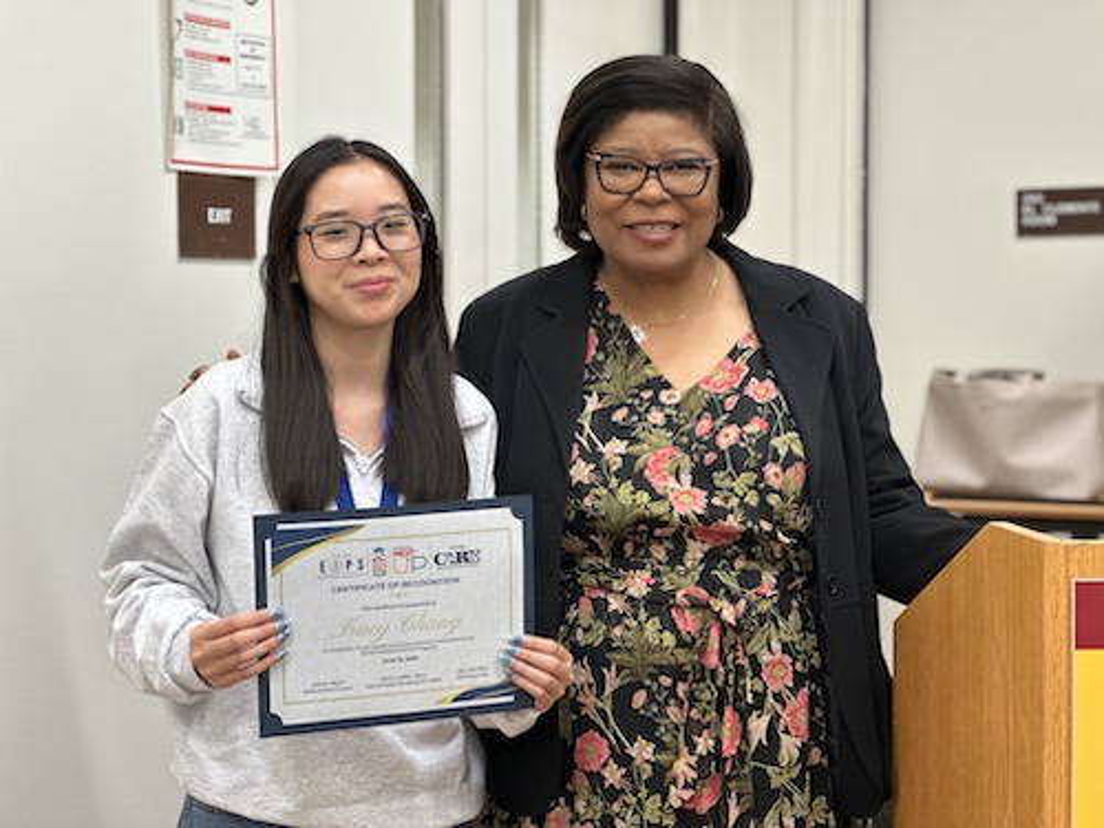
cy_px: 414
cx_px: 552
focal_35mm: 77
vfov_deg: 19.1
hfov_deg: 25.3
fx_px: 2456
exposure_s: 1/24
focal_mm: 9
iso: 400
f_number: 2.8
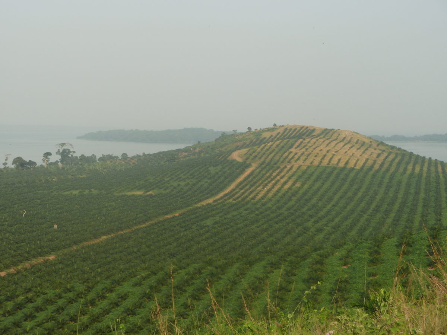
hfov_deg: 21.8
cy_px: 168
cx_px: 224
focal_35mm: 90
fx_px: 1162
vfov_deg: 16.4
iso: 80
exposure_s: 1/250
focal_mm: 14.7
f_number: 4.3
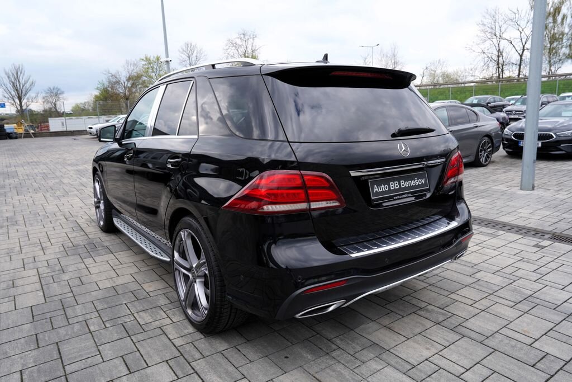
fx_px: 381
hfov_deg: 73.7
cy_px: 191
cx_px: 286
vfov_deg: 53.1
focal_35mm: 24
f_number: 6.3
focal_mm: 24
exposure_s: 1/160
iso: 100
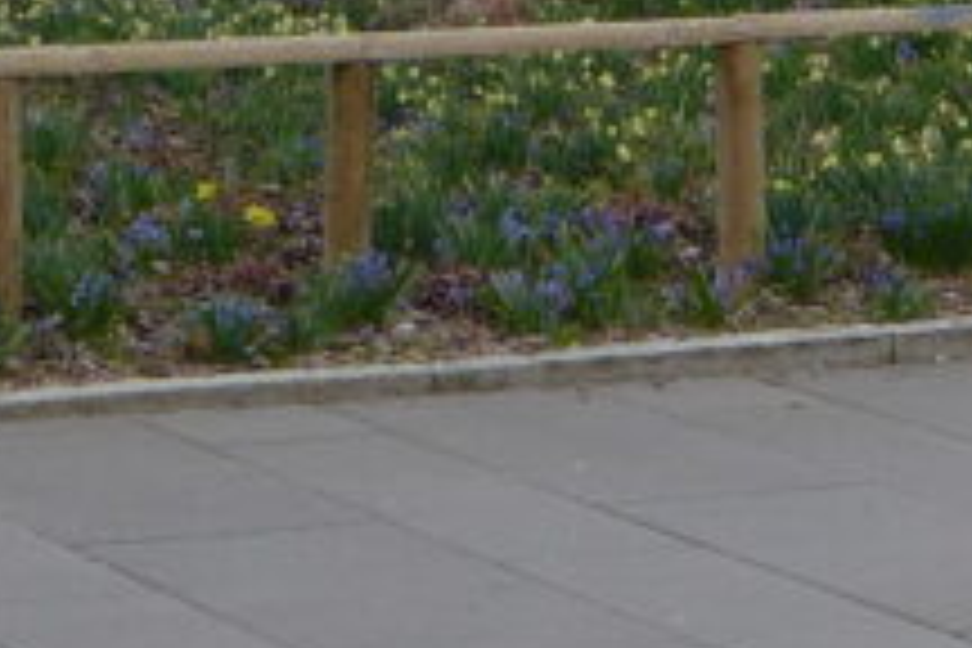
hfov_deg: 11.1
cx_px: 729
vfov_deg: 7.3
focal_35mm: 185
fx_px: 4995
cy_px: -425
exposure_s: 1/125
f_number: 2.8
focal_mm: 6.9
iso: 80
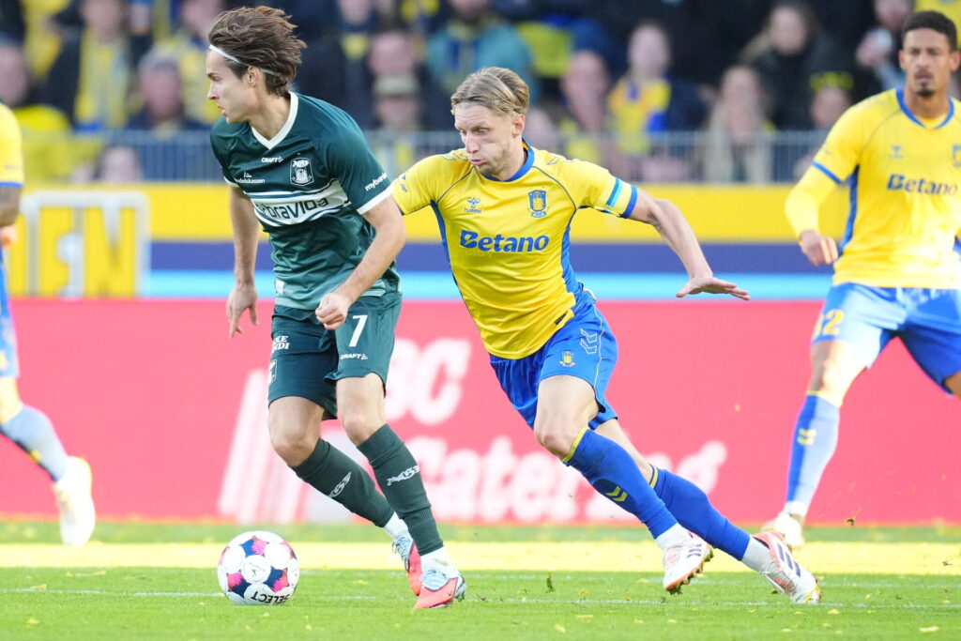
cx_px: 480
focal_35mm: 600
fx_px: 16018
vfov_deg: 2.3
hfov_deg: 3.4
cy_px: 320
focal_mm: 400
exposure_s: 1/1600
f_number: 2.8
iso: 3200
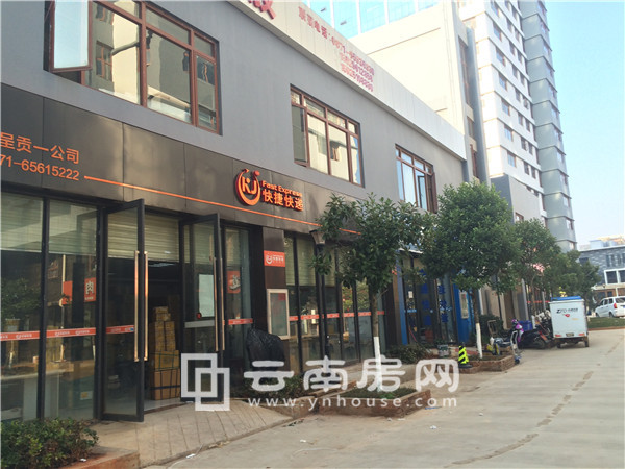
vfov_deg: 48.2
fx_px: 524
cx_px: 312
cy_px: 234
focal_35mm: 29
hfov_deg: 61.7
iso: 32
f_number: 2.2
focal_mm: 4.15
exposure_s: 1/233
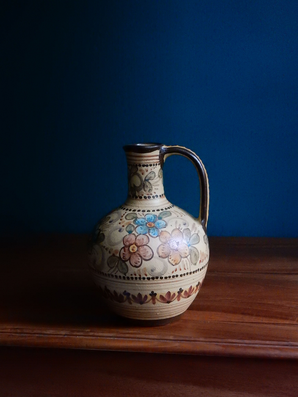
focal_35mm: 51
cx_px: 149
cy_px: 198
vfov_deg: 37.5
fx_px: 585
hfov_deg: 28.6
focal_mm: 9
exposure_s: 1/50
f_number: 4.5
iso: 1600
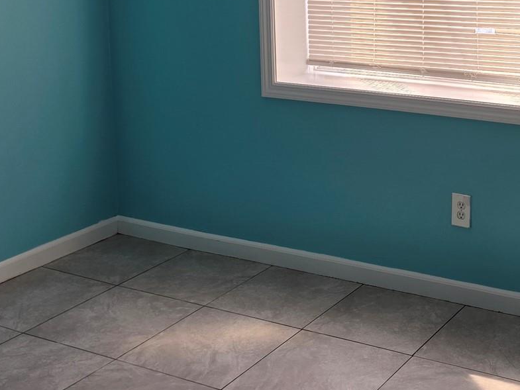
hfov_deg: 31.4
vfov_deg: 23.7
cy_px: 32
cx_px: 409
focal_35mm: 60
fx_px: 901
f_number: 1.7
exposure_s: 1/180
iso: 80
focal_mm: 6.3
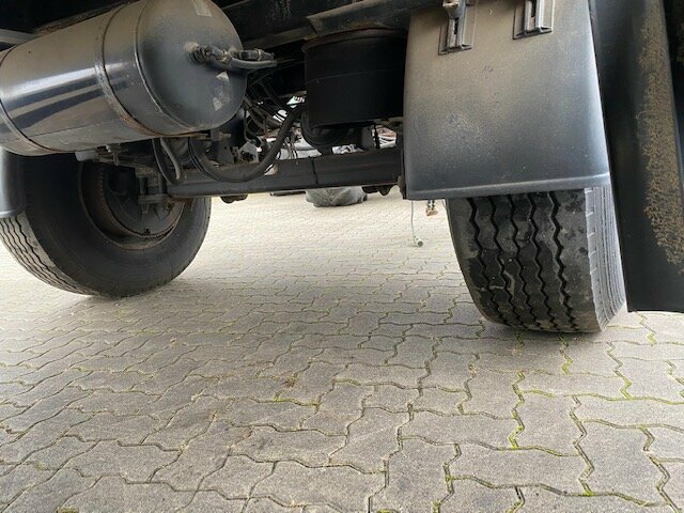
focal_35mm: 26
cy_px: 256
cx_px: 342
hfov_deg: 67.3
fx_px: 514
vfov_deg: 53.1
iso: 125
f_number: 1.8
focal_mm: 4.25
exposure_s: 1/60
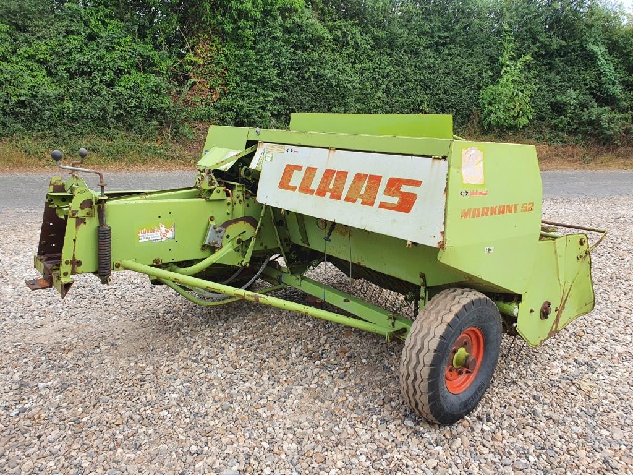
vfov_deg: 53.1
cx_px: 316
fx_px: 475
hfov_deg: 67.3
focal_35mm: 26
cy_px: 238
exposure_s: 1/369
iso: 50
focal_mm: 4.32
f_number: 2.4
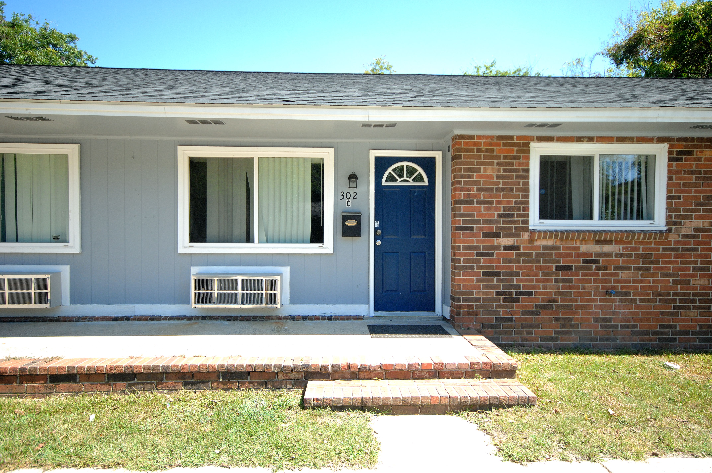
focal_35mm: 21
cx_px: 356
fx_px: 415
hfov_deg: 81.3
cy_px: 236
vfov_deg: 59.4
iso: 400
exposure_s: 1/350
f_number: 5.6
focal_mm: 14
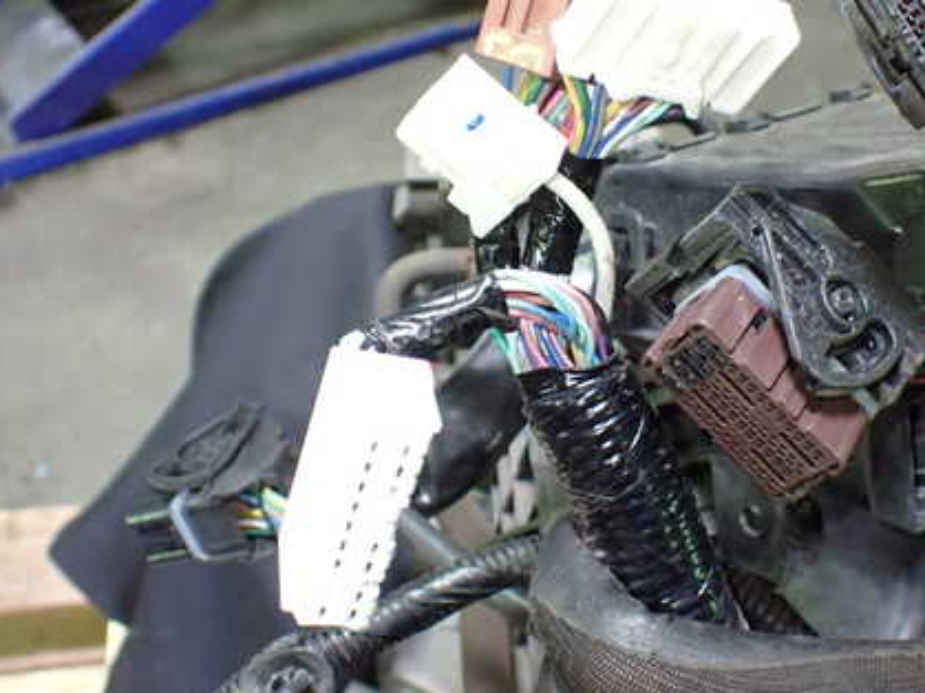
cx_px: 583
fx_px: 1149
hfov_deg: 43.5
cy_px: 302
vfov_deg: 33.5
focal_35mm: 43
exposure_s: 1/80
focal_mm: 5.4
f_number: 2.3
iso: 800
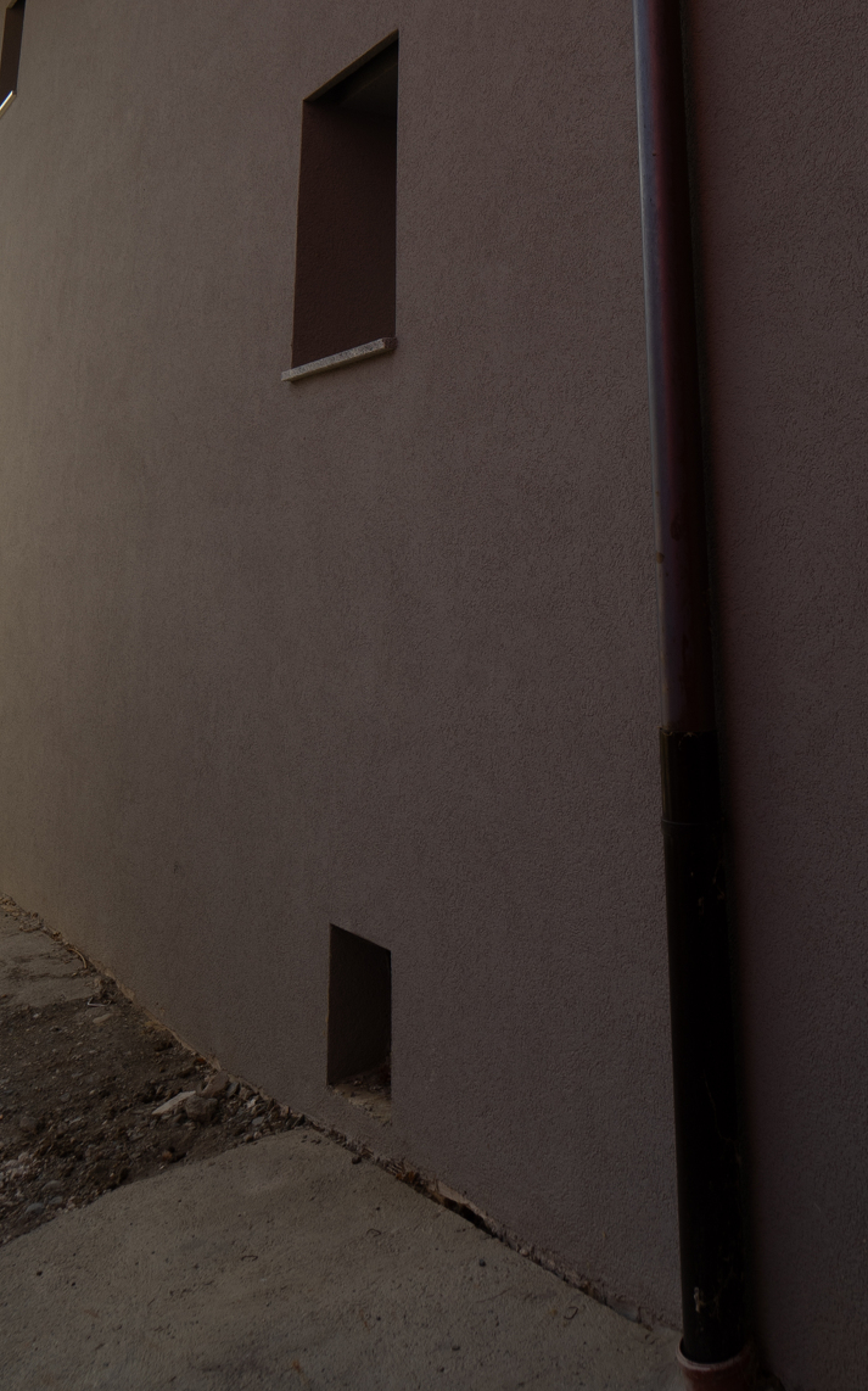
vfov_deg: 55.4
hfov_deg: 38.8
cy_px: 273
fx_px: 1212
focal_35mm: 32
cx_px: 597
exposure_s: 1/160
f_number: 7.1
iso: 50
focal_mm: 14
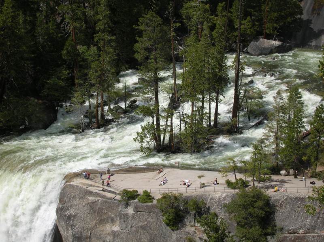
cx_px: 162
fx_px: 730
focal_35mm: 78
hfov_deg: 25.0
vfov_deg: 18.9
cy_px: 121
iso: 50
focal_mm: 13
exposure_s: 1/740
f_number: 4.1
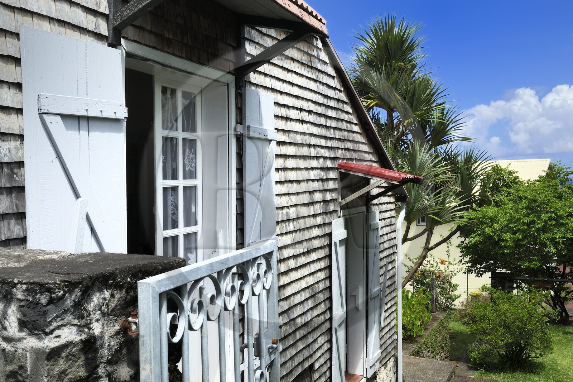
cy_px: 191
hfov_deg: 58.7
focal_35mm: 32
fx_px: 509
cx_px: 286
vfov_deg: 41.1
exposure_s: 1/160
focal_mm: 32
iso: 200
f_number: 14
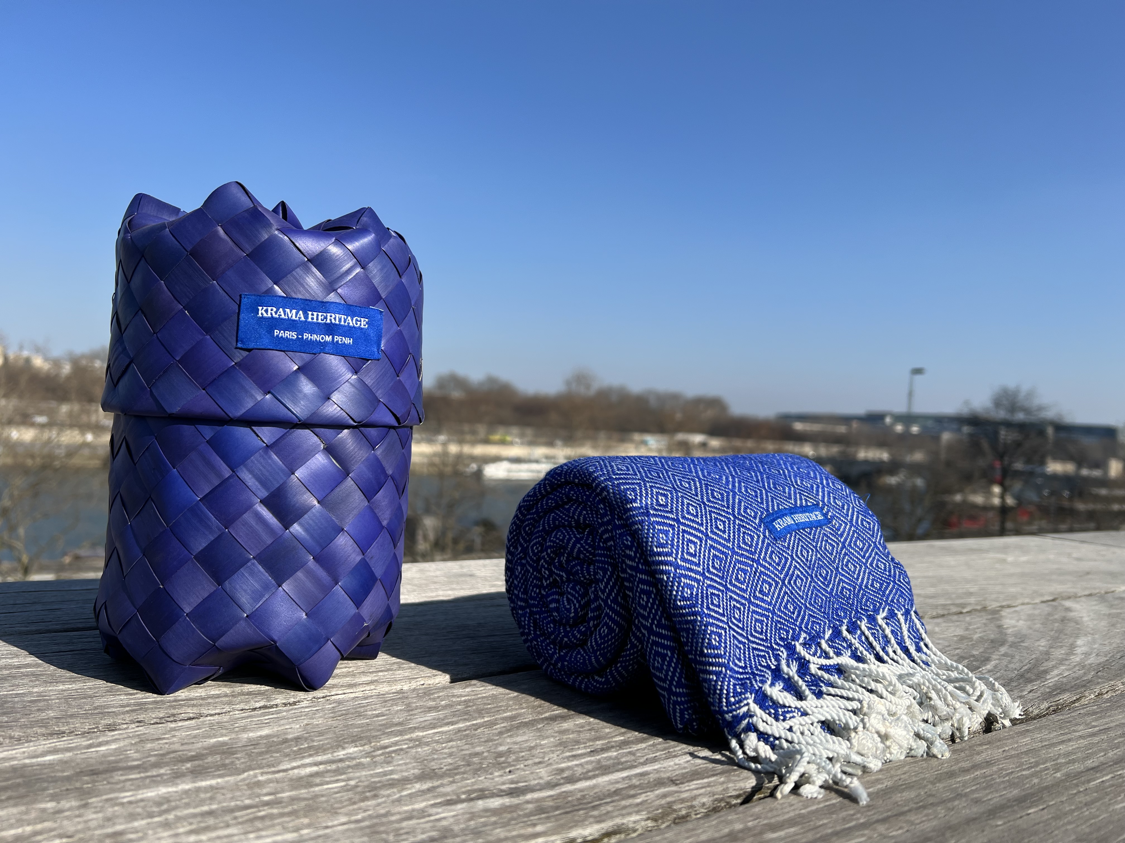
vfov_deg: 53.1
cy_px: 422
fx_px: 845
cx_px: 562
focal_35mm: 26
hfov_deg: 67.3
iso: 50
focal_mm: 5.7
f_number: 1.5
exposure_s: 1/4444
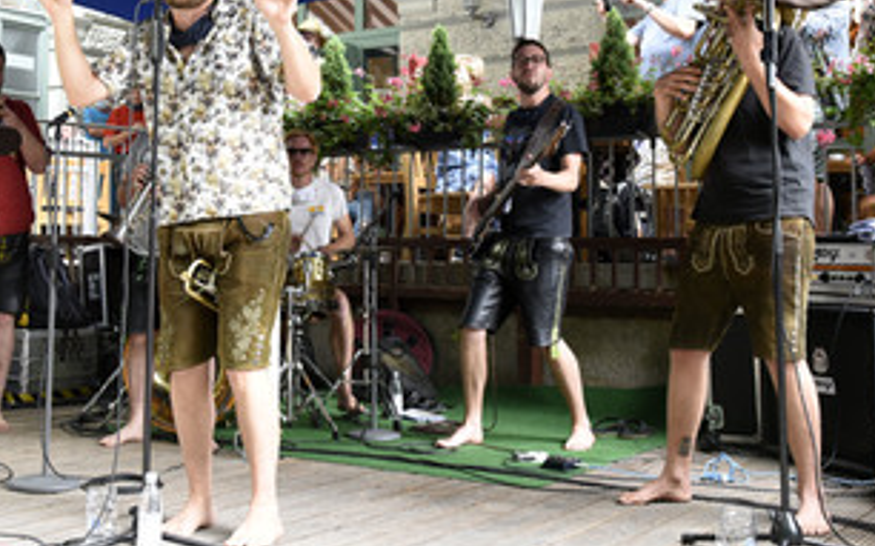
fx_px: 1216
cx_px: 296
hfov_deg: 39.2
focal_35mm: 51
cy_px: 163
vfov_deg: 25.1
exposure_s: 1/60
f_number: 6.3
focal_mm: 34
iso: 1250
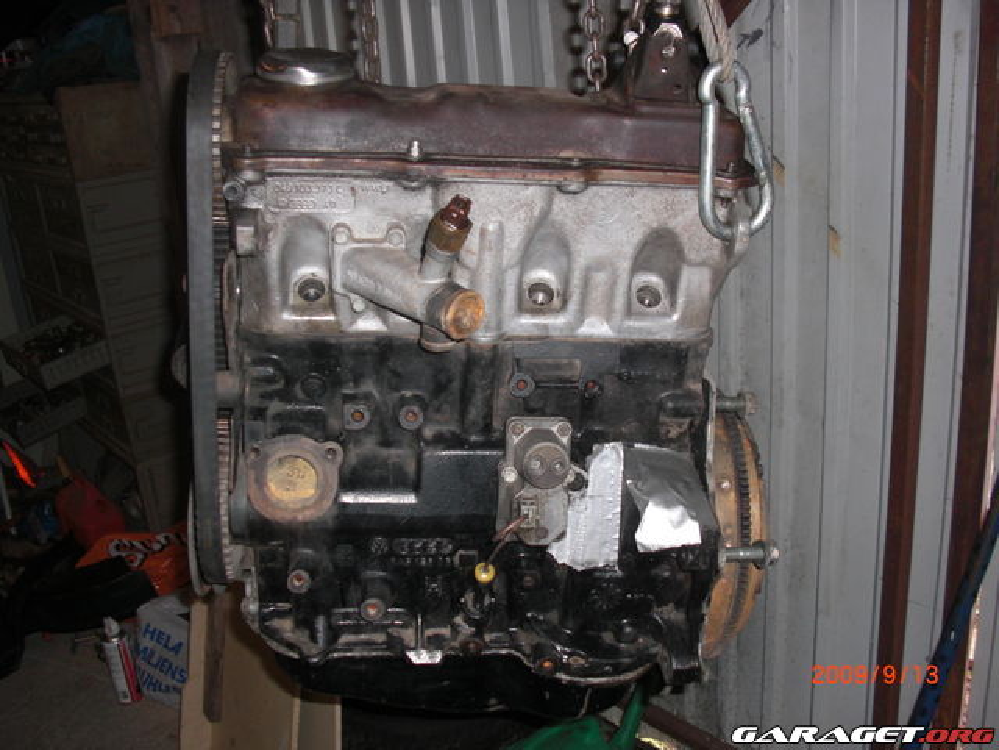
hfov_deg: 51.4
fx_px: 1039
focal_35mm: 36
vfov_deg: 39.7
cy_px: 375
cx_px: 500
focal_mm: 6.3
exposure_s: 1/60
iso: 100
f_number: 2.8
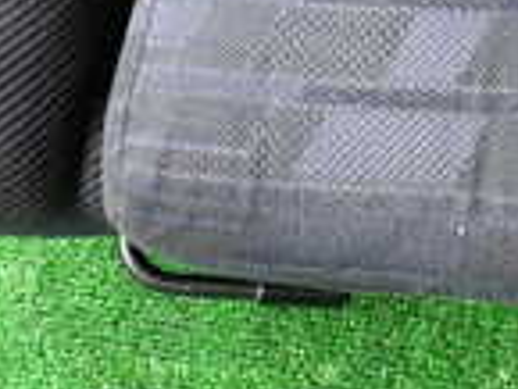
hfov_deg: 15.2
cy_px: -360
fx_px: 1857
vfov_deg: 11.0
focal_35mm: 124
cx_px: 661
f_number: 2.3
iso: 200
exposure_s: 1/80
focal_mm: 5.4
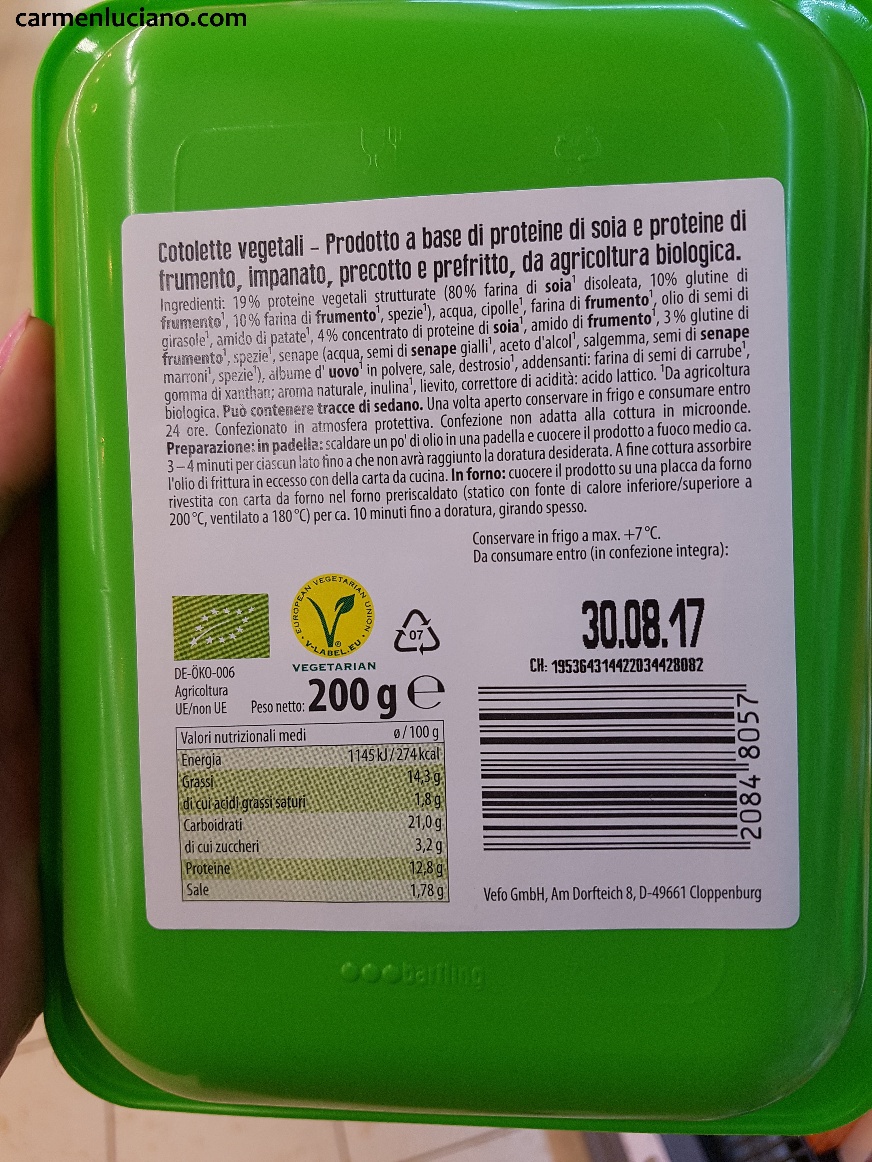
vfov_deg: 67.3
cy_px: 581
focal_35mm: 26
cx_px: 436
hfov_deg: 53.1
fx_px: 873
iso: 50
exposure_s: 1/103
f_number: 1.7
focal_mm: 4.2
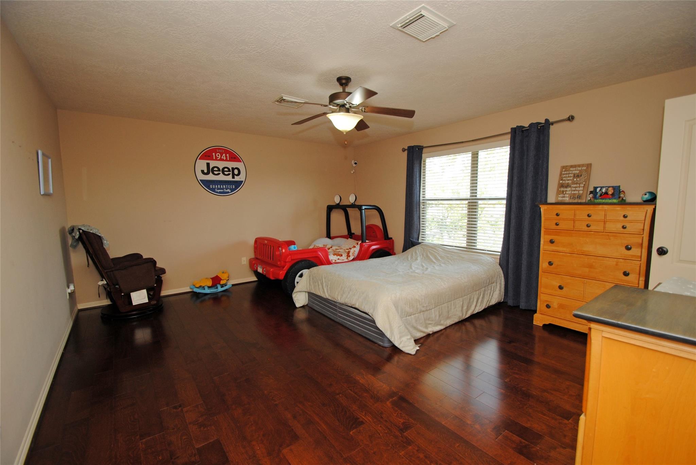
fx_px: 290
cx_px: 348
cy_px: 232
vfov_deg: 77.5
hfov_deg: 100.3
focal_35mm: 15
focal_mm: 10
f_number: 4
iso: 200
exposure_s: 1/60
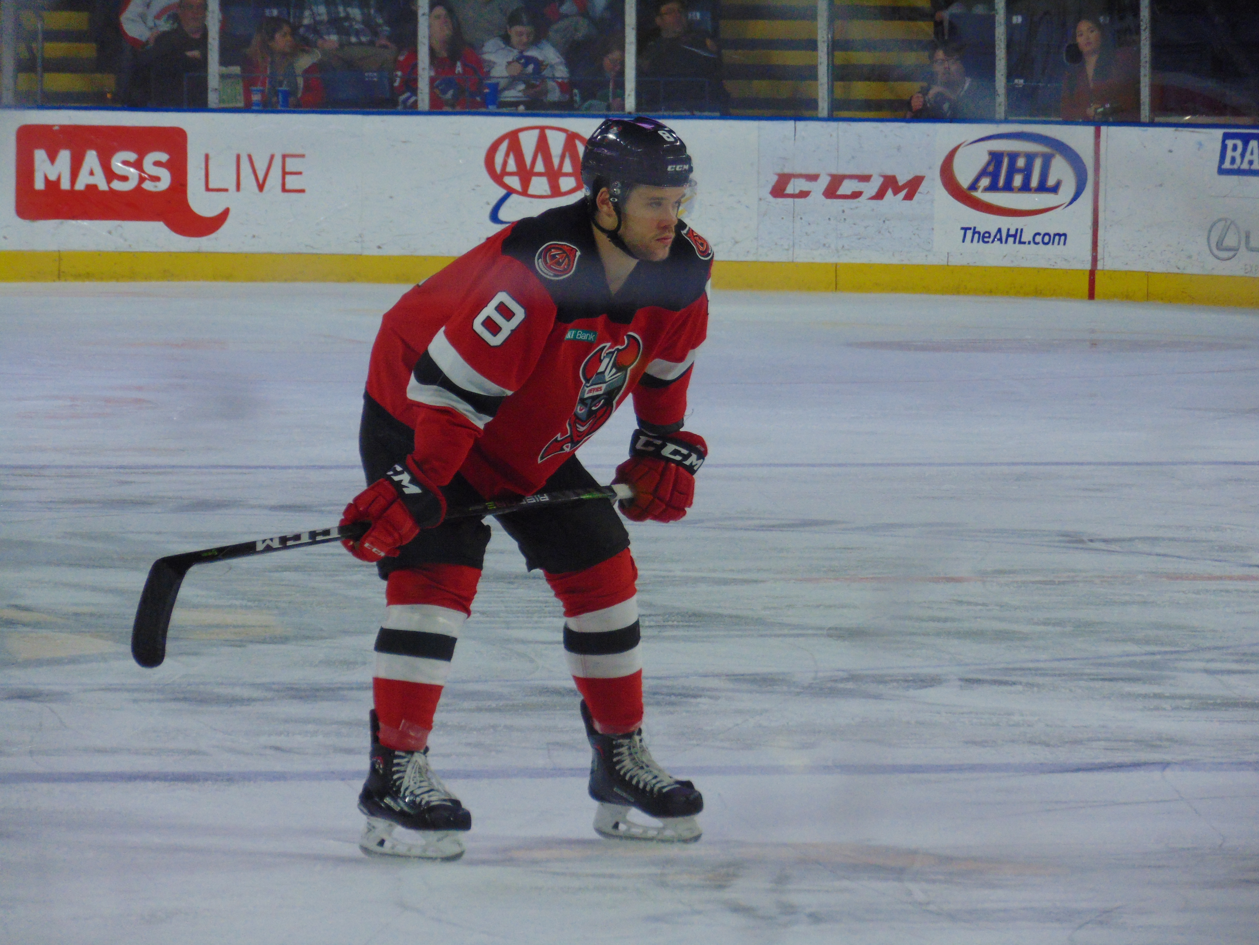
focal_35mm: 307
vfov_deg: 4.8
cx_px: 630
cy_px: 472
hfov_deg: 6.5
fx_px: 11166
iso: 200
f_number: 4.2
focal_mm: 55.1
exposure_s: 1/160
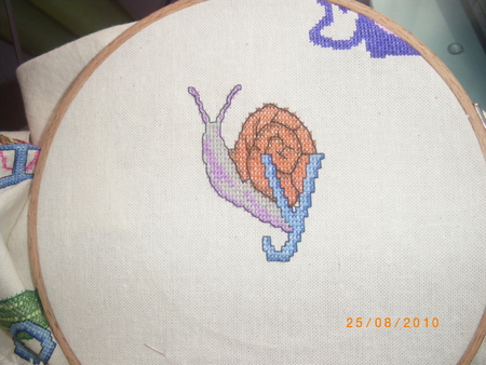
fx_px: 506
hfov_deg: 51.3
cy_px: 182
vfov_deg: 39.7
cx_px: 243
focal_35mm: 36
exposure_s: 1/50
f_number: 3.5
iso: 200
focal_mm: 6.3
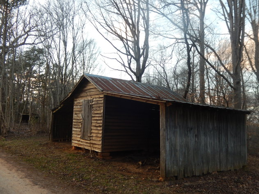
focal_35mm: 32
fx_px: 239
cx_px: 130
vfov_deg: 44.1
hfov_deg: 56.8
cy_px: 97
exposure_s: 1/60
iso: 125
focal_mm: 5.7
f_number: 3.8
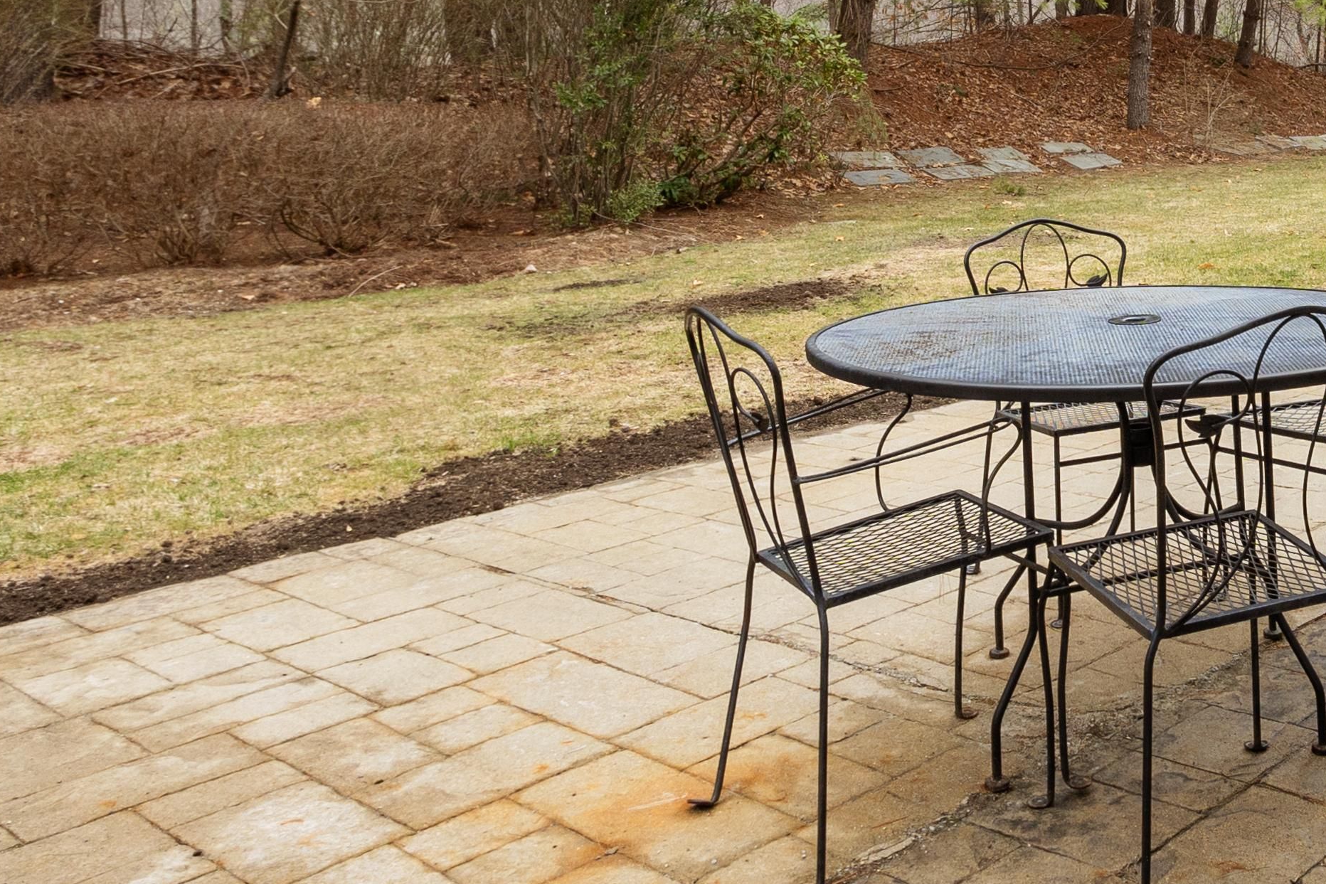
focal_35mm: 38
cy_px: 65
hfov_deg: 44.6
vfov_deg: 33.0
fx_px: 1400
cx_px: 1266
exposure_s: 1/125
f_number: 8
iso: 250
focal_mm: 12
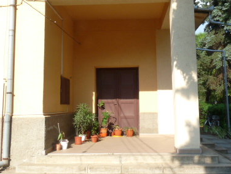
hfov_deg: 41.2
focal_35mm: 46
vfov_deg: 31.3
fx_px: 307
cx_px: 111
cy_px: 60
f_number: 8
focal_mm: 4.8
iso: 100
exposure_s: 1/80
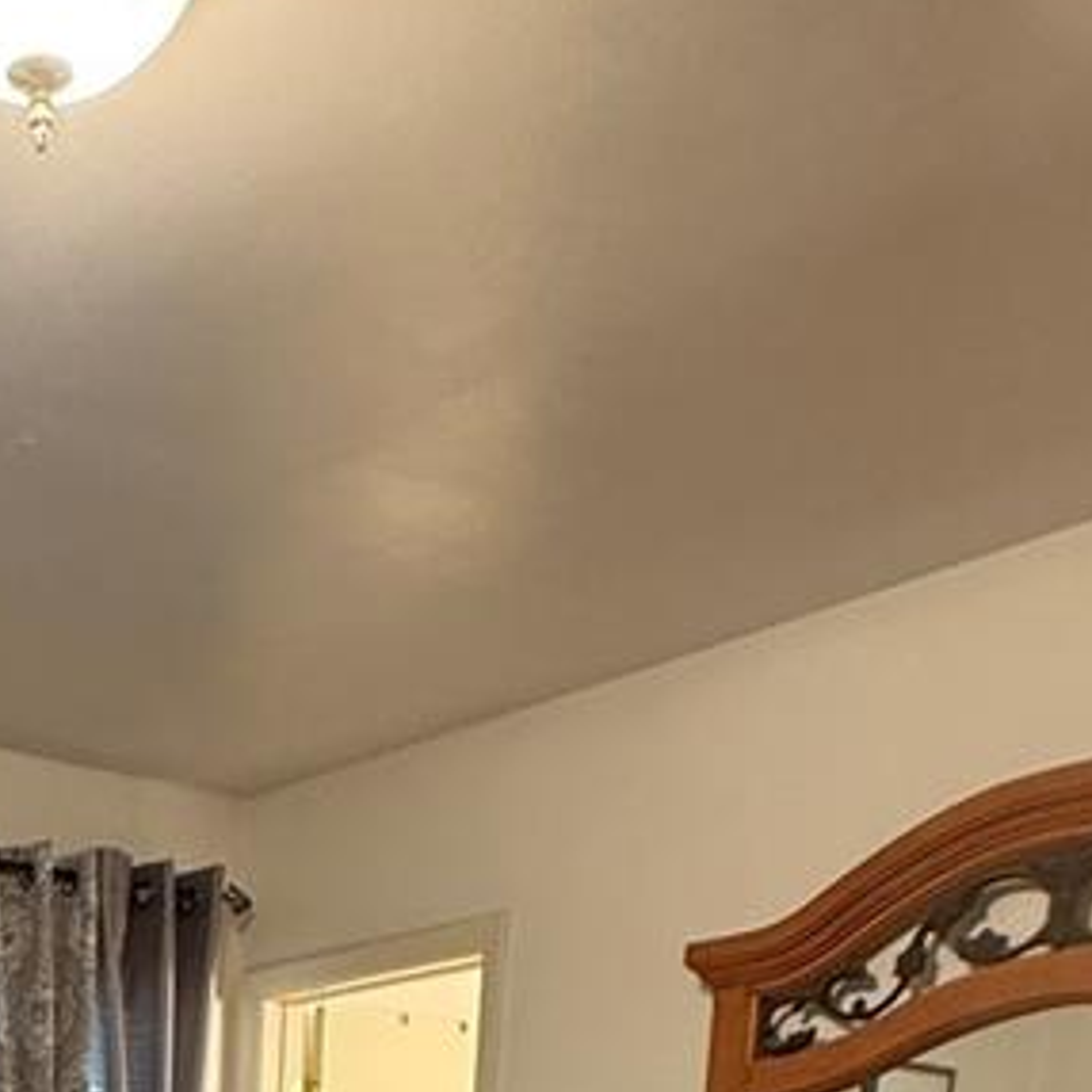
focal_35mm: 52
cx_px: 19
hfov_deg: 30.6
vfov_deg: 23.8
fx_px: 1856
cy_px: 1753
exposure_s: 1/60
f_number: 2.2
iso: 400
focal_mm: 2.22
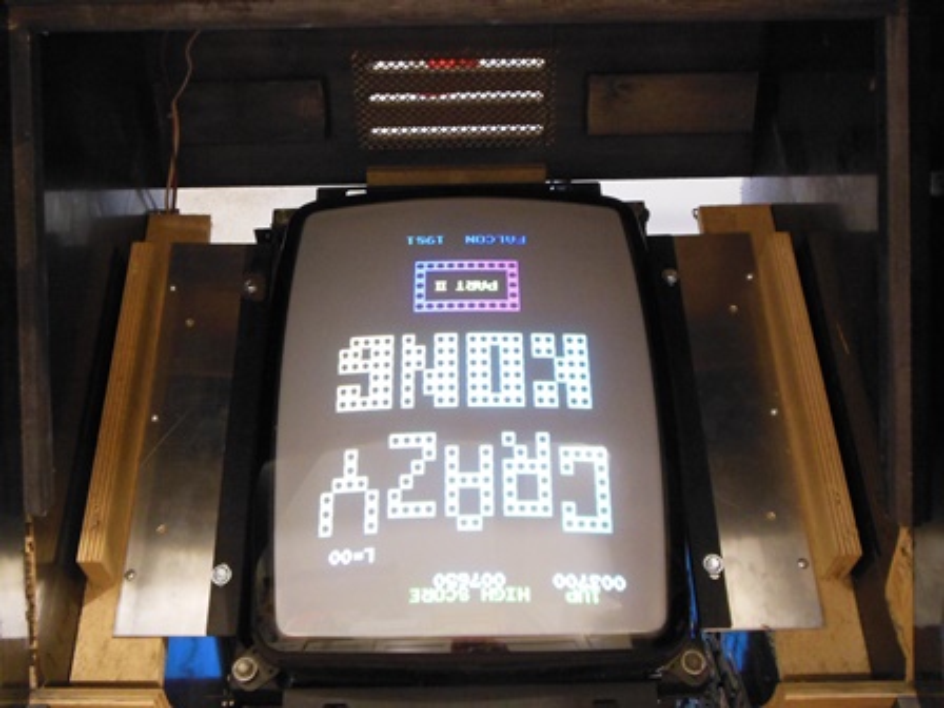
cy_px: 354
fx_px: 900
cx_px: 472
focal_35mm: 33
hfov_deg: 55.4
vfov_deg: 42.9
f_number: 3.5
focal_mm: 6
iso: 800
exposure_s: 1/5
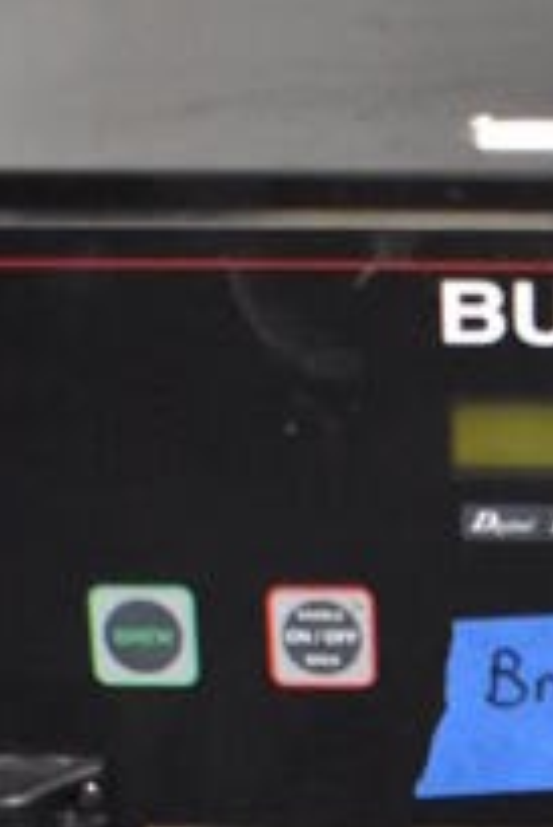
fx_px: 2760
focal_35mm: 120
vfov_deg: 16.1
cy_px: 1091
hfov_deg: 11.2
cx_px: 642
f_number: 3.5
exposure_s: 1/125
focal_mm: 18
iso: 6400
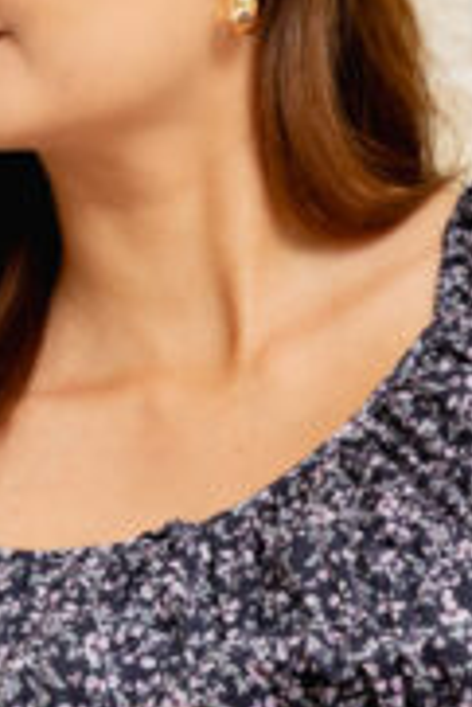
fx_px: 6830
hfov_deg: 4.0
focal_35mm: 348
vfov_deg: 5.9
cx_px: 503
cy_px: 461
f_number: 4.5
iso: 100
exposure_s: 1/200
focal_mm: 70
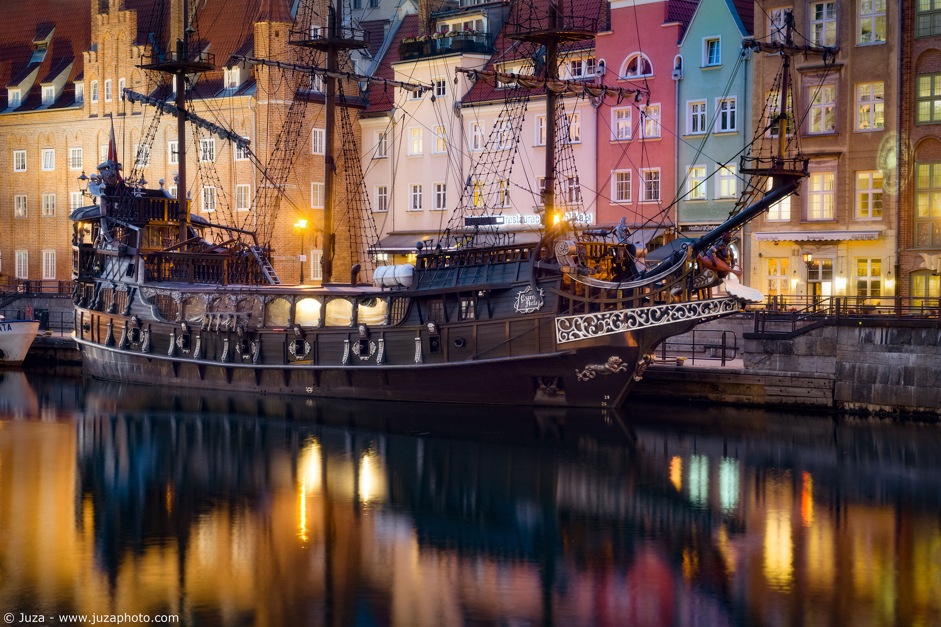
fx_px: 1725
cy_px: 314
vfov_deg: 20.6
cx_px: 470
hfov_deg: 30.5
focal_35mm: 66
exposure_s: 5
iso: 100
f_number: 8
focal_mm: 44
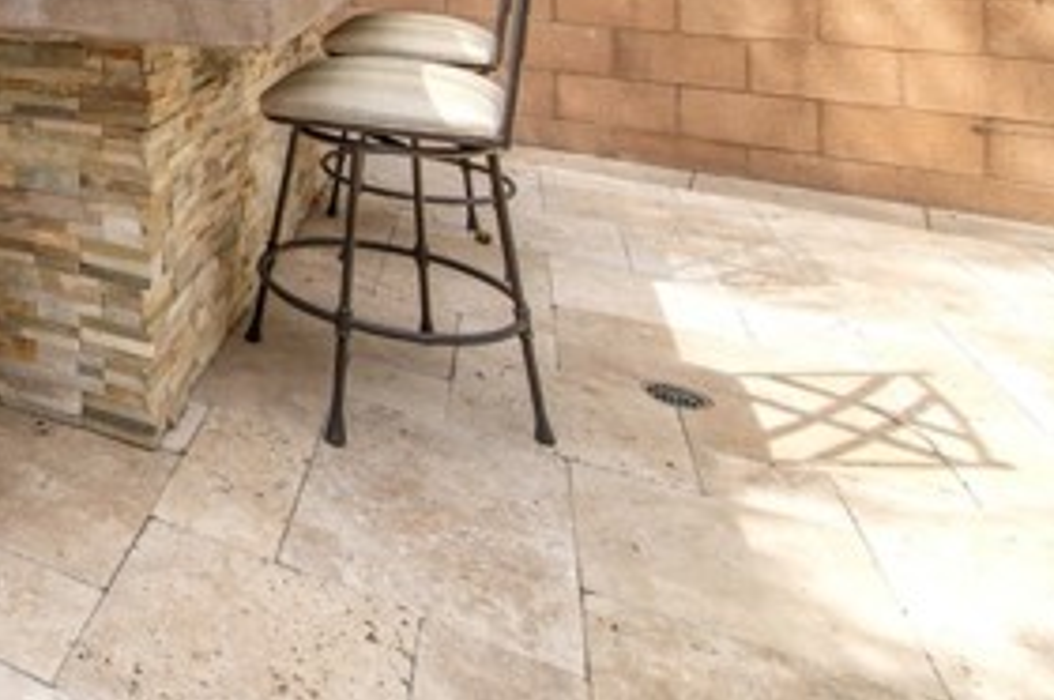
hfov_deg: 46.0
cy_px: -87
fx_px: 936
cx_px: -68
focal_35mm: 32
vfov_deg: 34.8
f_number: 5
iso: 200
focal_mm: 14
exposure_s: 1/250
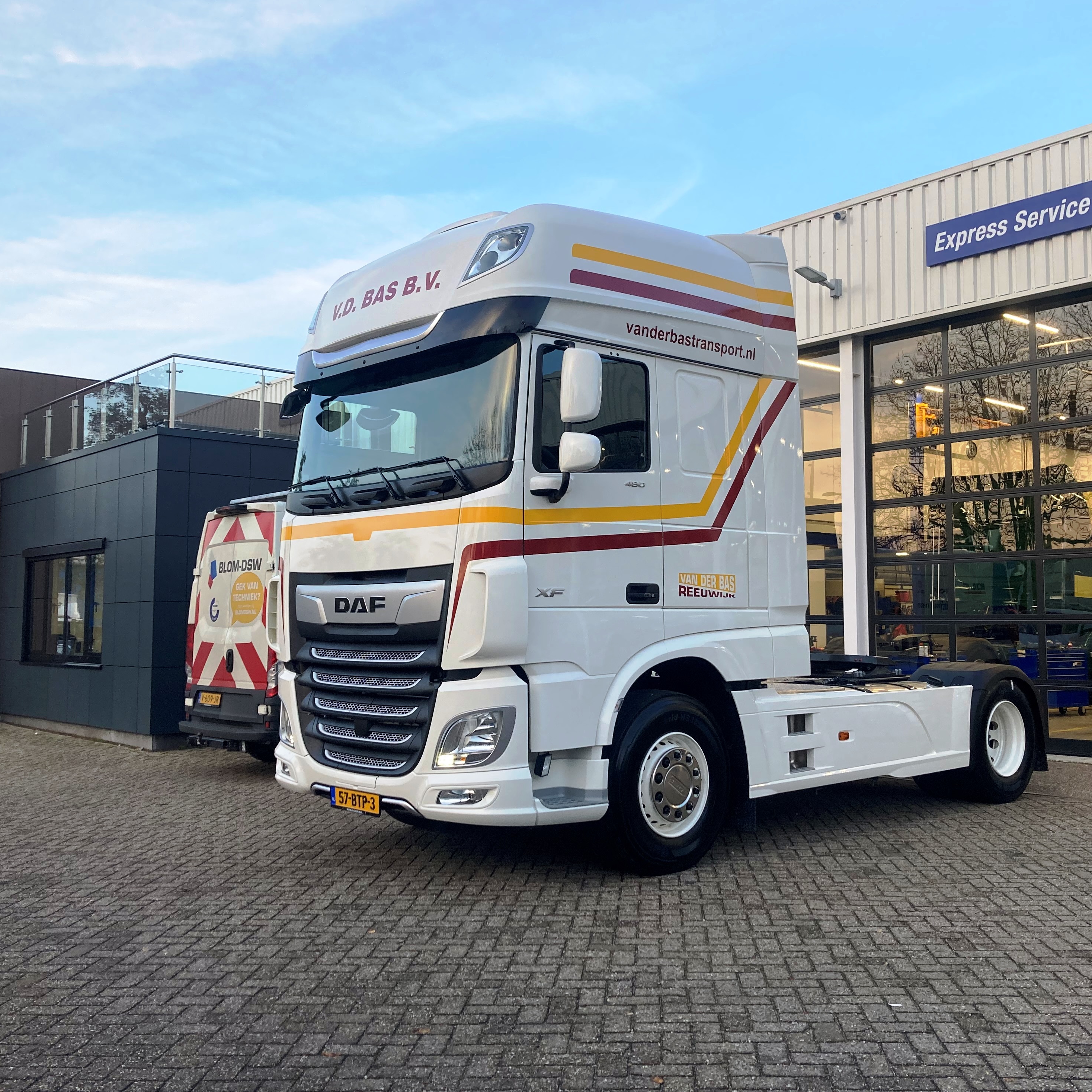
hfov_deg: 48.4
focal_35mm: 34
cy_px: 531
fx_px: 1213
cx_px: 606
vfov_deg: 48.4
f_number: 1.8
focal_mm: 3.99
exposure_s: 1/121
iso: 40
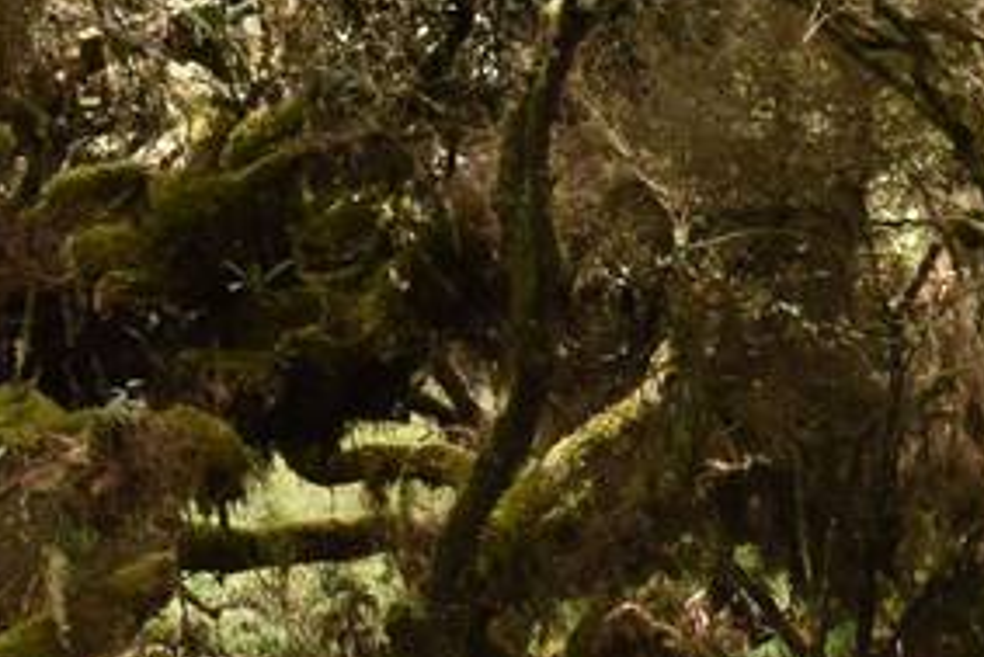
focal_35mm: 297
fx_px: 8117
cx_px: 1860
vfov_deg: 4.6
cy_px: 673
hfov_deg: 6.7
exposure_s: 1/320
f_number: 9
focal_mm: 35
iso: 1000
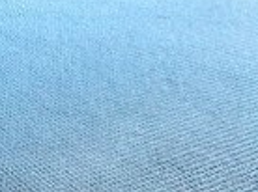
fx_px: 774
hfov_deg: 14.4
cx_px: -312
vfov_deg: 11.5
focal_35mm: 104
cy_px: -281
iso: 320
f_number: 2.2
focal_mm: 2.22
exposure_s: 1/60
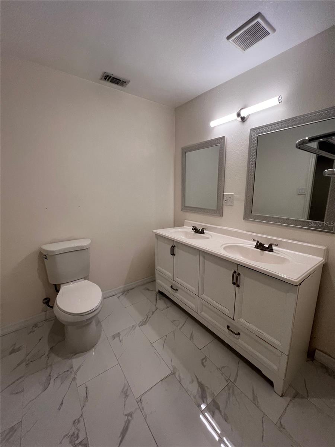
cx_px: 168
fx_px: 168
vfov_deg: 106.2
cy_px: 224
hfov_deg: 89.9
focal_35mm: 13
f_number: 1.8
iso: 80
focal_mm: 1.57
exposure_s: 1/120
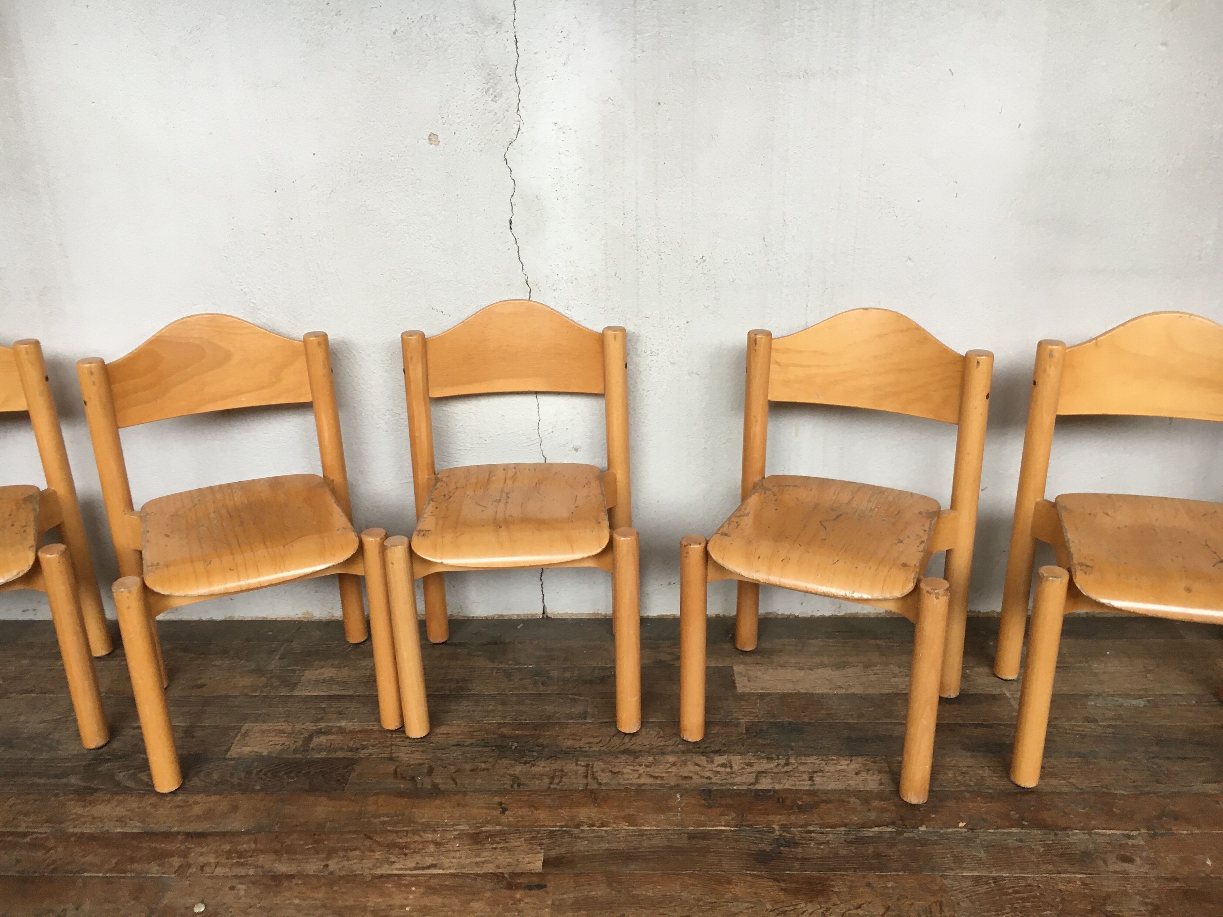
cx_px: 612
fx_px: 1025
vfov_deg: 48.2
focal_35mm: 29
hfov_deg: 61.7
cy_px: 458
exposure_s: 1/33
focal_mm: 4.15
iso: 80
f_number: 2.2
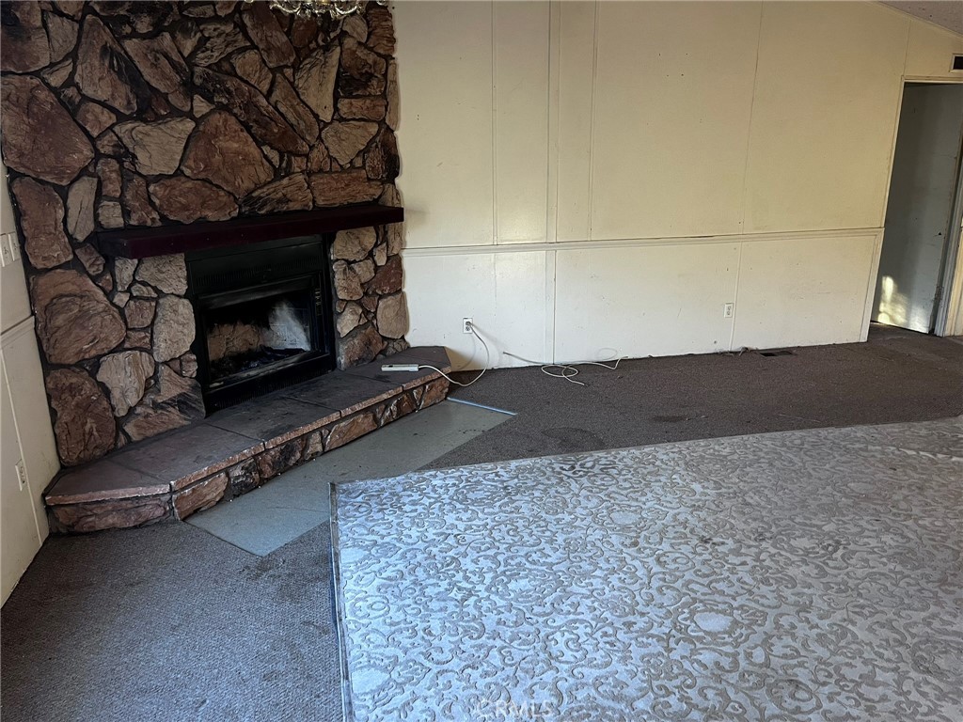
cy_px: 361
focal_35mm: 26
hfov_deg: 67.3
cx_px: 482
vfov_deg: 53.1
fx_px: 723
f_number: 1.6
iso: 160
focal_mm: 5.1
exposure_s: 1/60
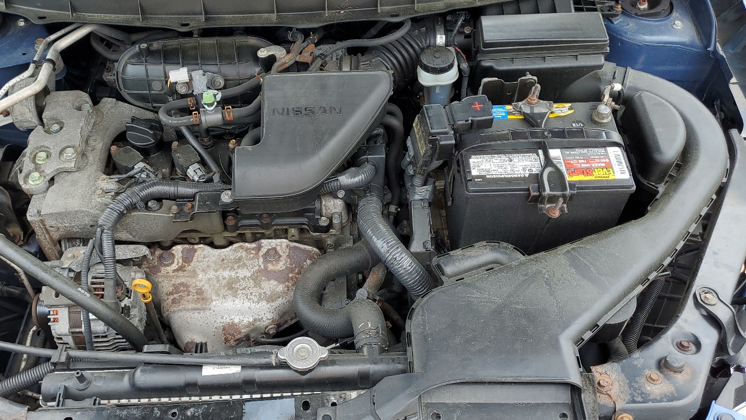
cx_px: 316
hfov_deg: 57.8
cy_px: 209
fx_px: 673
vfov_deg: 34.7
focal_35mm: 34
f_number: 1.5
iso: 50
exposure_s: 1/526
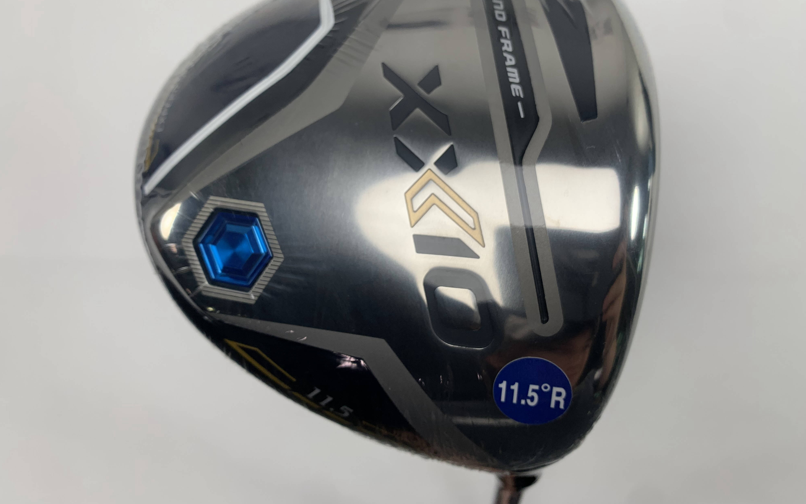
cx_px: 408
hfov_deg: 66.5
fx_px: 615
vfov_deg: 44.3
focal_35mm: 28
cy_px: 198
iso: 25
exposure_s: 1/298
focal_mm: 4.25
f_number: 1.8
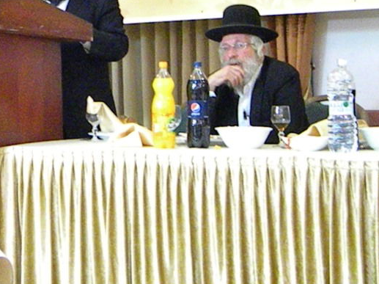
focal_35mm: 111
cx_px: 57
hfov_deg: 17.5
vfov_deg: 13.2
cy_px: 32
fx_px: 1214
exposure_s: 1/63
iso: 2955
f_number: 4.1
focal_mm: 10.1
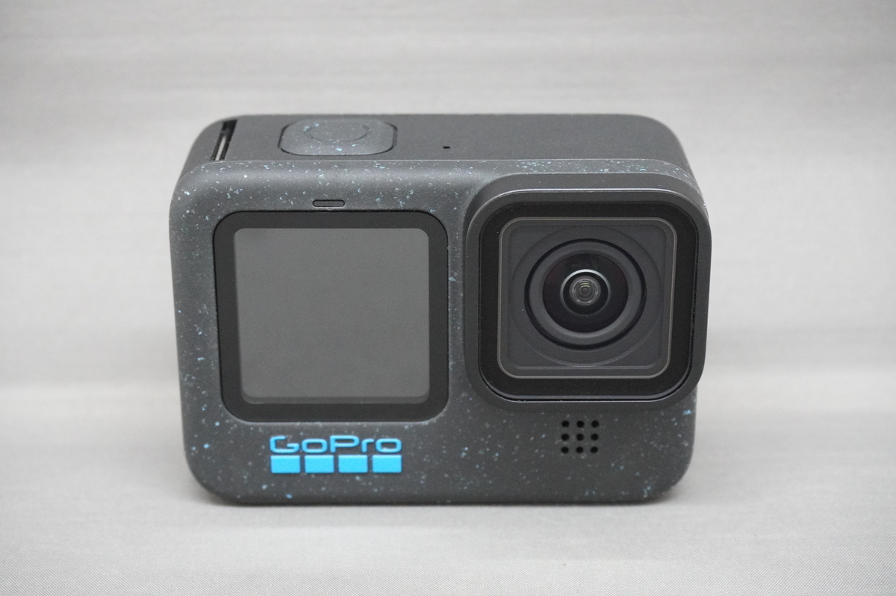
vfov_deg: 20.6
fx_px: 1641
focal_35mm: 66
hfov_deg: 30.5
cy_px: 298
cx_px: 448
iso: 6400
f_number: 8
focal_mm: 44
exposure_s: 1/60
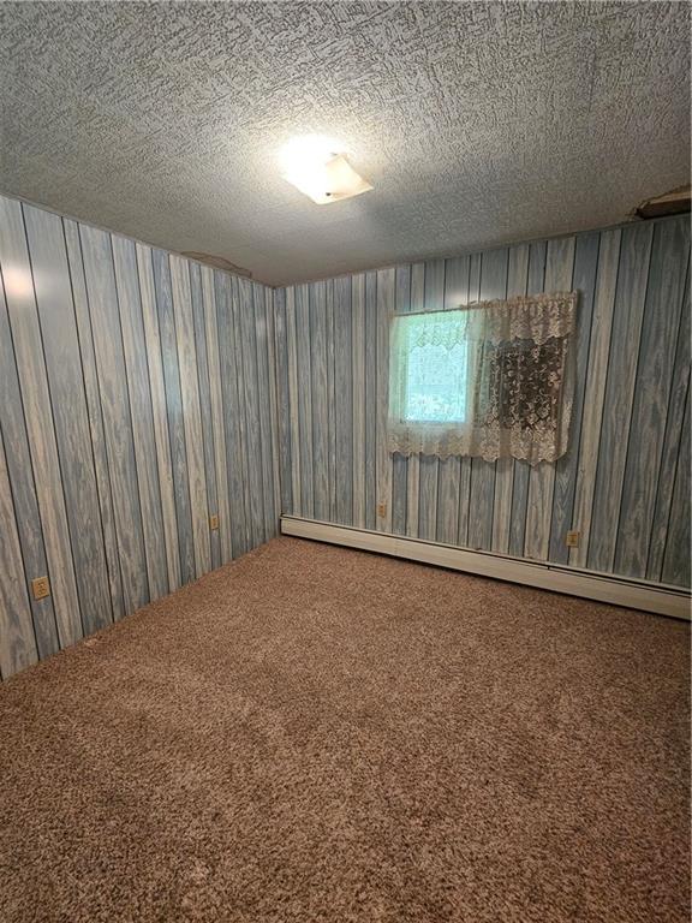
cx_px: 346
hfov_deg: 89.9
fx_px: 347
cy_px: 462
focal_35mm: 13
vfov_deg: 106.2
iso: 320
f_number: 2.2
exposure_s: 1/30
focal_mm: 2.2
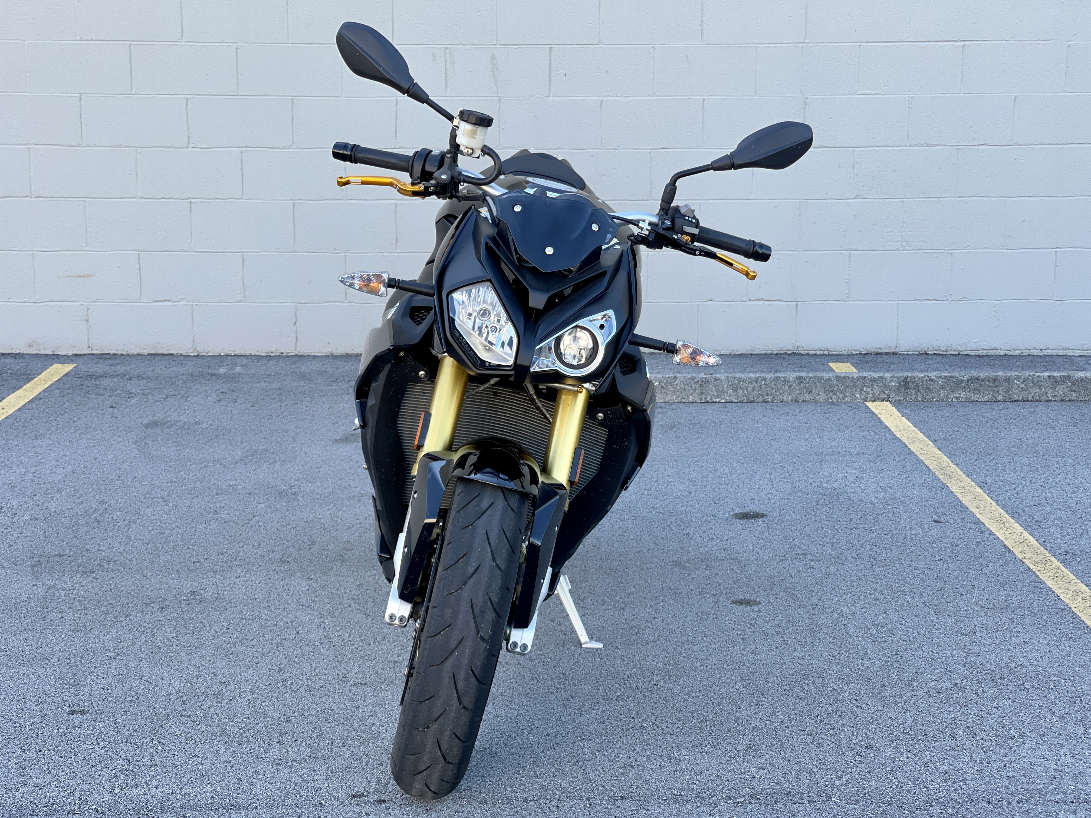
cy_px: 409
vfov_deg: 22.9
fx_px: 2017
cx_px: 546
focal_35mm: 64
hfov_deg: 30.3
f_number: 2.2
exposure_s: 1/121
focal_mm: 7.5
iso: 32
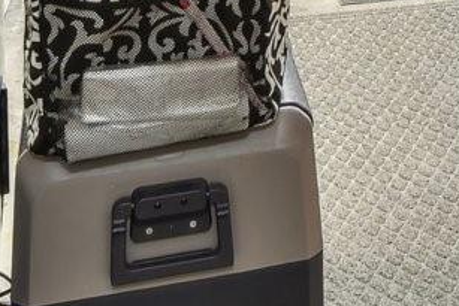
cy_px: -499
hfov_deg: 19.4
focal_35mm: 100
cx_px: 525
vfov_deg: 10.9
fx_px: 1276
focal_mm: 15
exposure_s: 1/2.5
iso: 100
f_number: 11
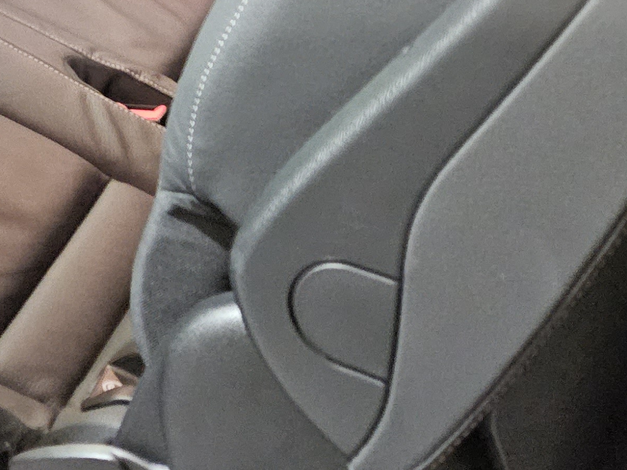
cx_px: -291
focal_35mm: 77
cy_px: -250
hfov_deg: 21.6
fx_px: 1395
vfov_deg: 17.1
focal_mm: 5.4
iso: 2000
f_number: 1.8
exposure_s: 1/50
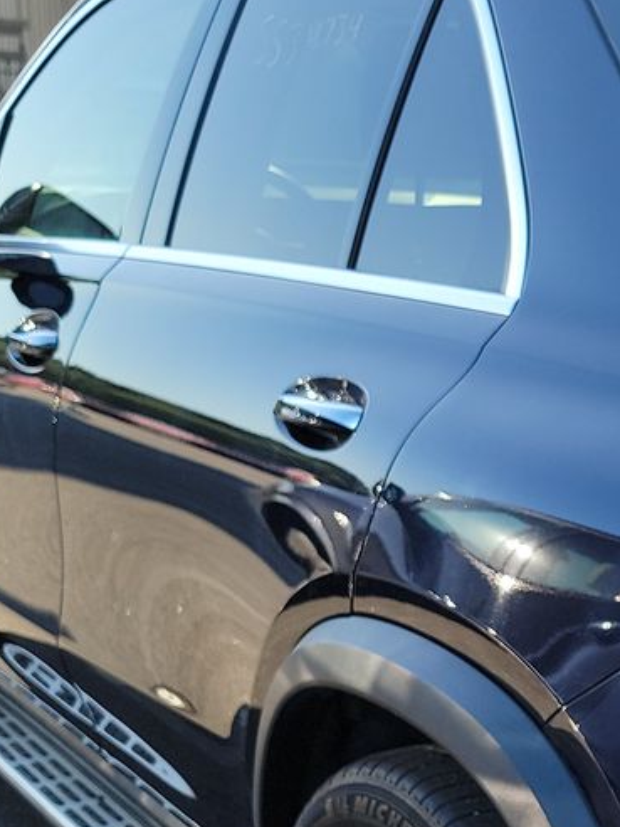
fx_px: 1863
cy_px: 696
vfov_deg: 24.5
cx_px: 838
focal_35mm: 78
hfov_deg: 17.5
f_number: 1.8
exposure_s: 1/224
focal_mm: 6.7
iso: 50
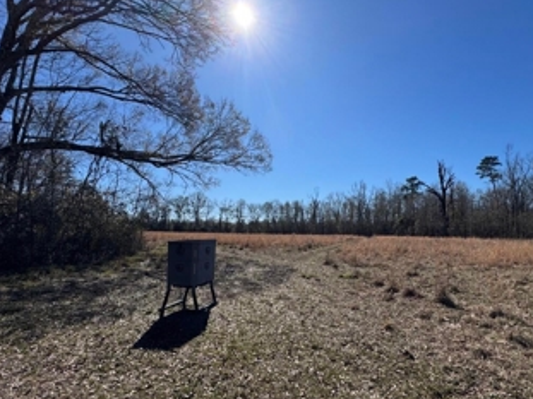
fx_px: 277
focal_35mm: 18
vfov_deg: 71.4
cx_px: 305
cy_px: 216
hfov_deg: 87.2
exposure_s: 1/2770
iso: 40
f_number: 2.2
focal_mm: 2.22
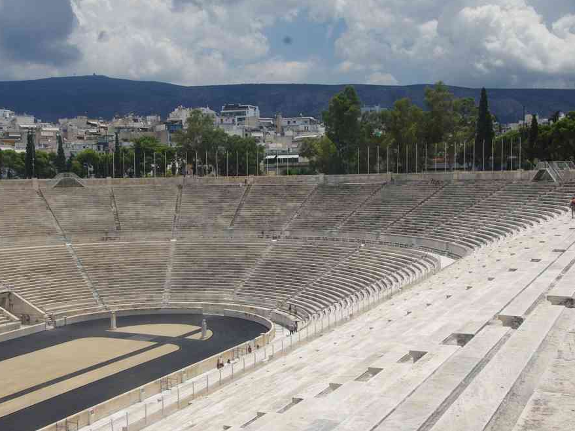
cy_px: 214
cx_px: 257
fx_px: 781
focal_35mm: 47
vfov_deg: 30.9
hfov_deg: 40.4
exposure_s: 1/125
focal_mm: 29.4
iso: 200
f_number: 11
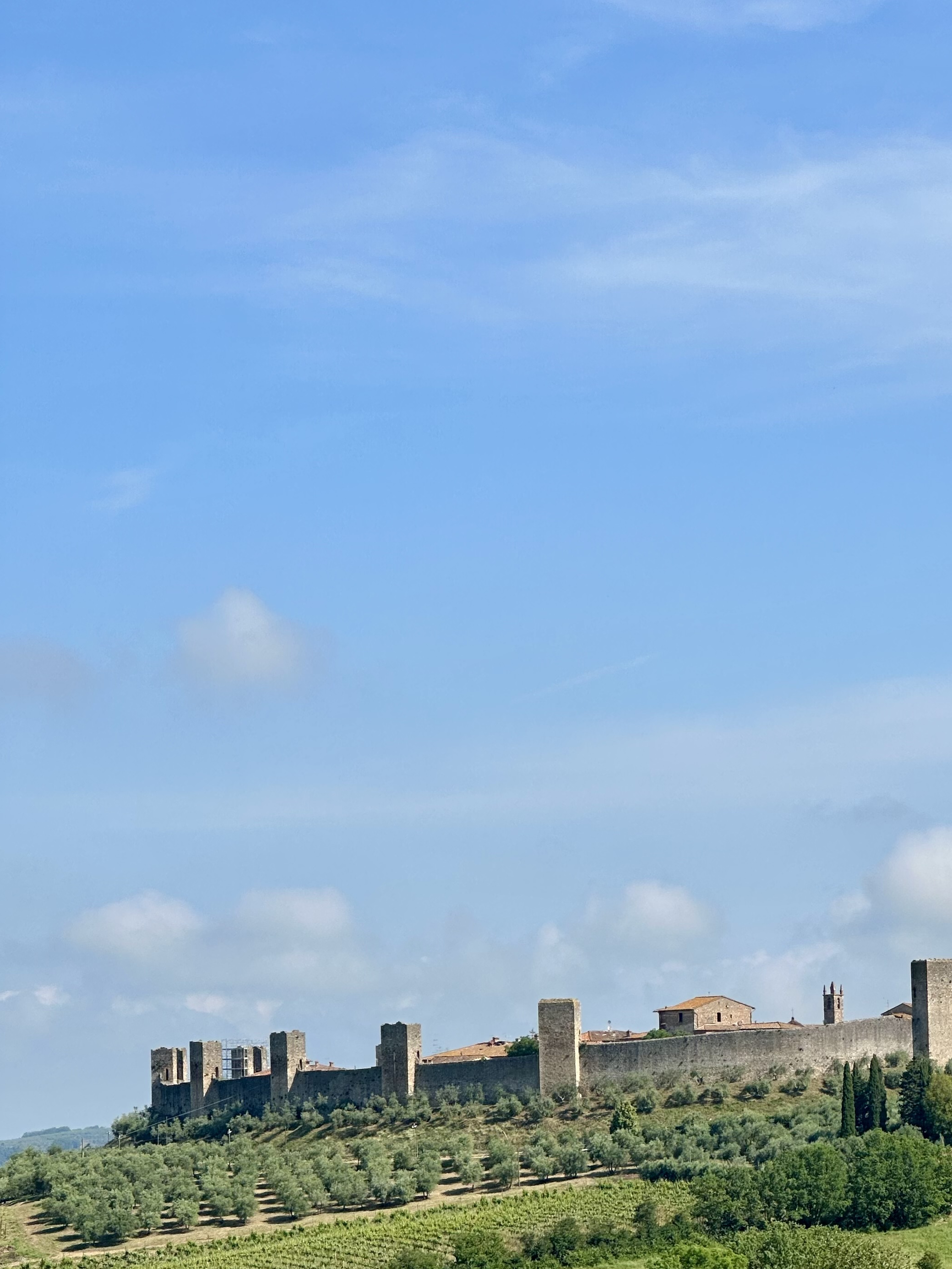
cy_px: 908
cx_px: 690
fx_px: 4107
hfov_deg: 13.2
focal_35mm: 112
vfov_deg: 17.5
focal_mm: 9
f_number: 2.8
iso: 32
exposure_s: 1/995
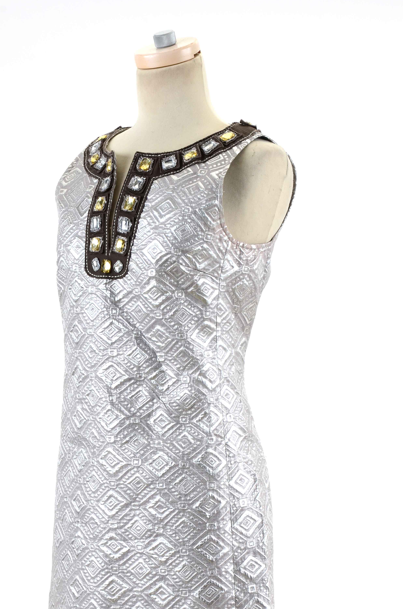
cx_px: 169
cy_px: 394
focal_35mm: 158
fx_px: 2665
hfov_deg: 8.6
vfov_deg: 13.0
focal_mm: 80
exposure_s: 1/125
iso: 200
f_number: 13
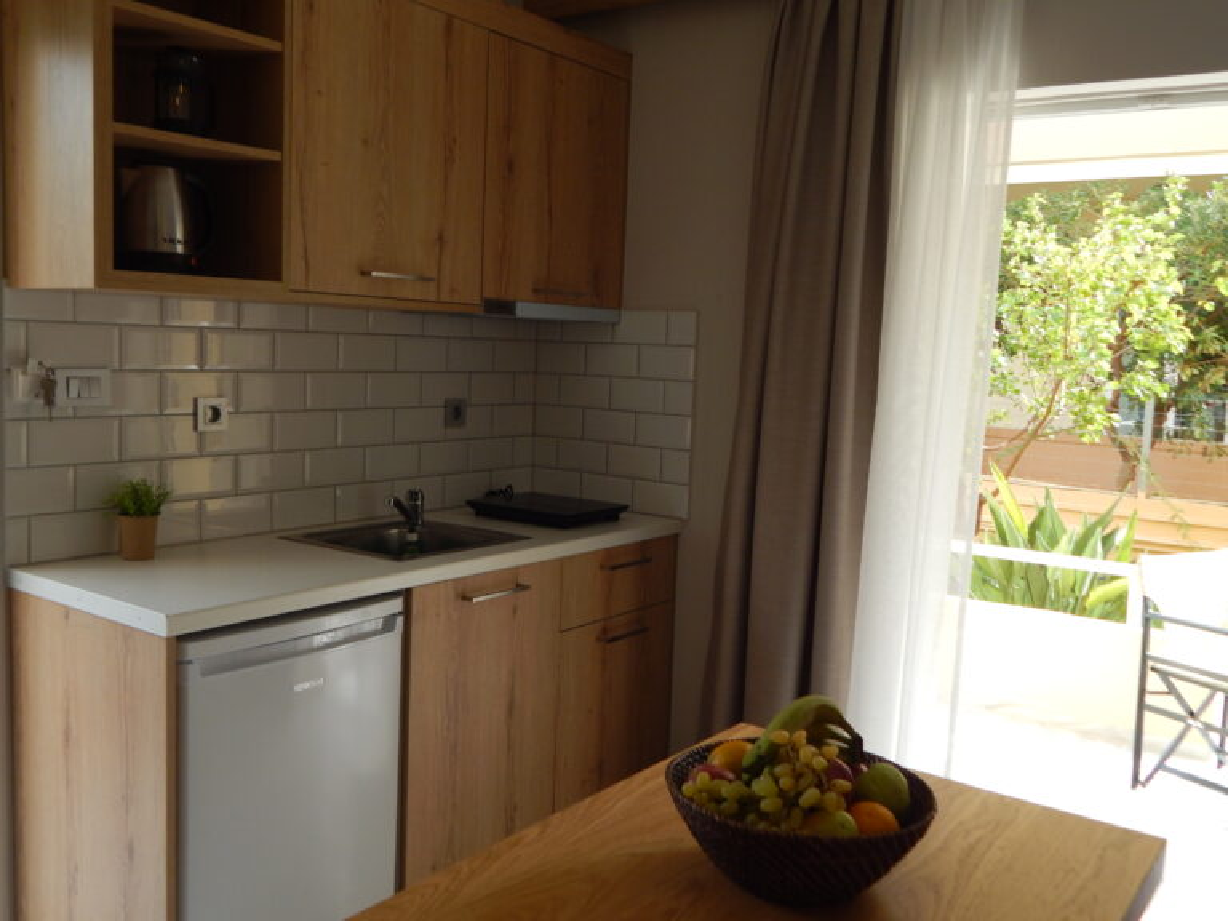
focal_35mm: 31
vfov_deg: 45.4
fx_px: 1100
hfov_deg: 58.4
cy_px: 460
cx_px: 614
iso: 125
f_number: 3.2
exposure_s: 1/125
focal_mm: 5.6
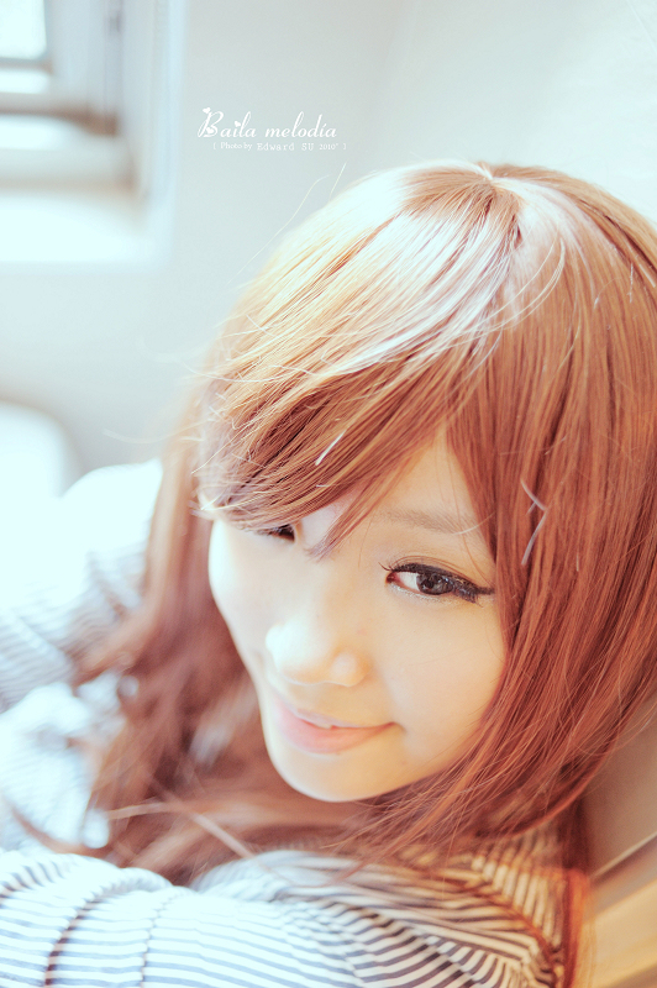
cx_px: 328
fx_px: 960
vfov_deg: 54.5
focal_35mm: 35
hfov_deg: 37.8
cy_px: 494
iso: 1250
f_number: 2
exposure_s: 1/40
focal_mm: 35
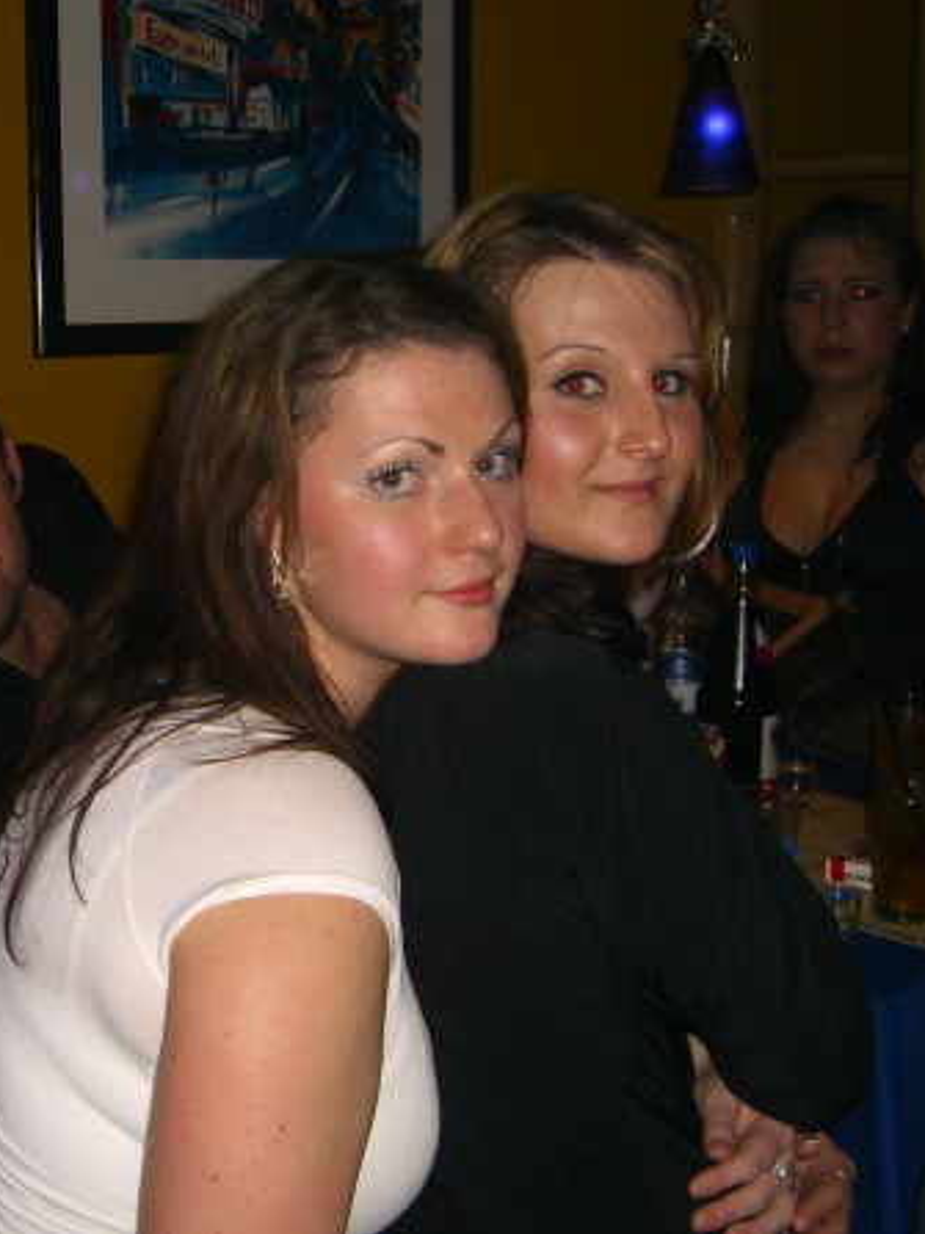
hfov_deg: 28.3
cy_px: 616
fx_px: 1818
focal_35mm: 51
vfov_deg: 37.5
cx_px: 279
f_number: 2.8
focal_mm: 7.9
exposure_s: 1/60
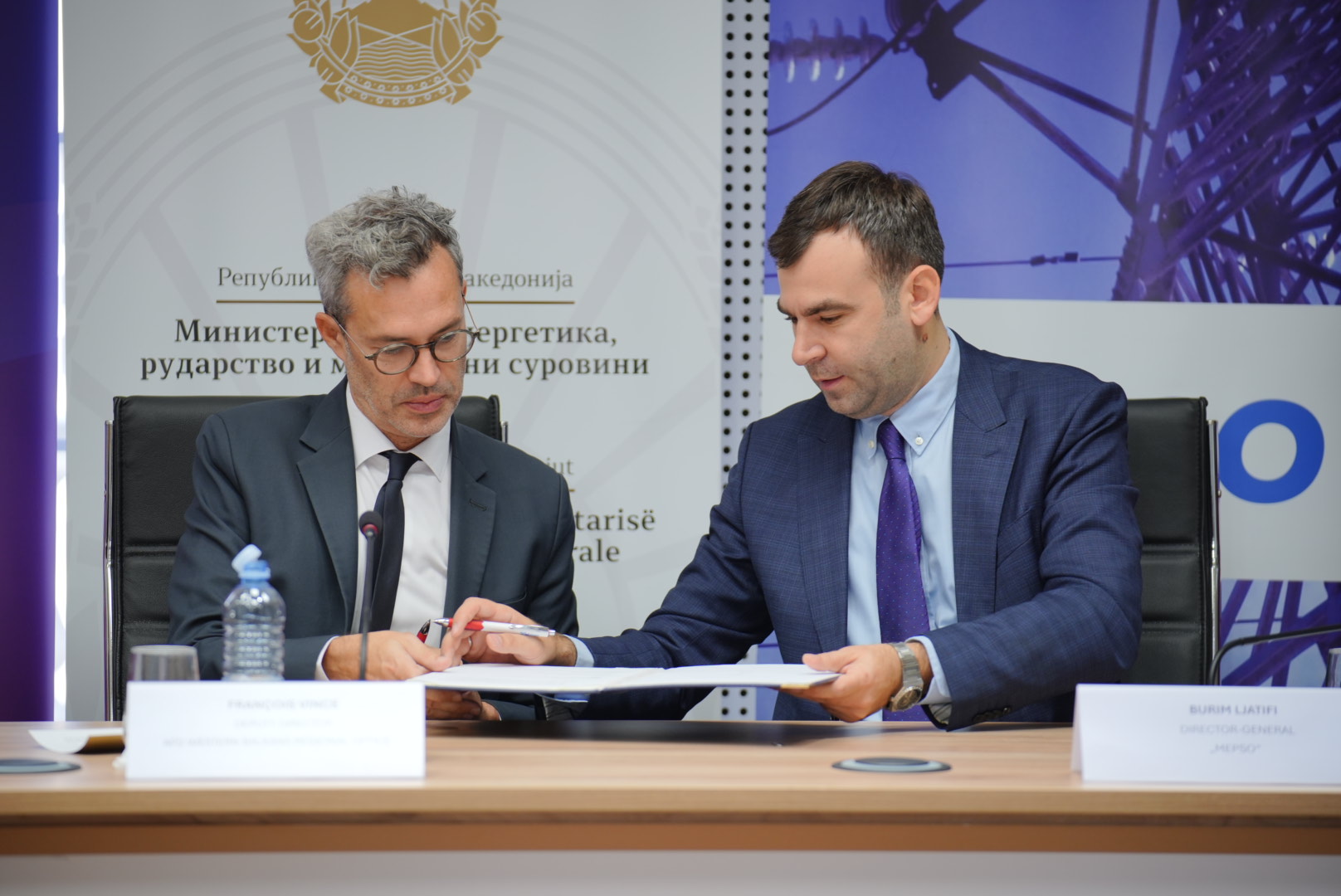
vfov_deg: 9.7
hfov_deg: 14.4
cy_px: 448
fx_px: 5293
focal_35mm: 142
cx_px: 670
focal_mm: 142
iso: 640
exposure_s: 1/160
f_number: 2.8
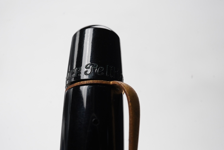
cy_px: 75
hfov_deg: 43.6
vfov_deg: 29.9
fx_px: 280
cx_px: 112
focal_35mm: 45
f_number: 20
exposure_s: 1/100
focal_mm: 30
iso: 400
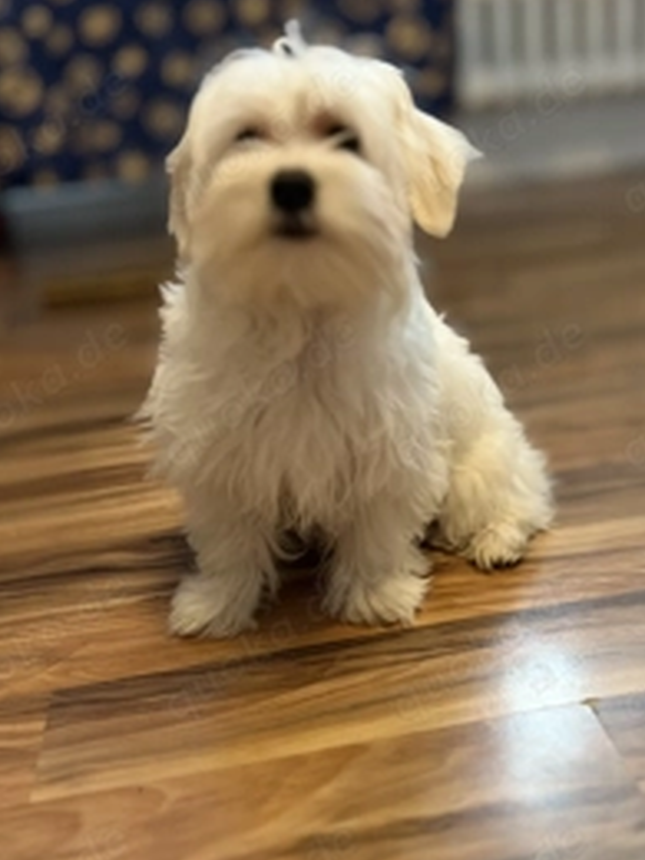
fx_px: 994
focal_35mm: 40
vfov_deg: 46.8
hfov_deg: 35.9
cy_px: 443
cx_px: 380
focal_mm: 5.7
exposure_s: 1/50
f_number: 1.5
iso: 160
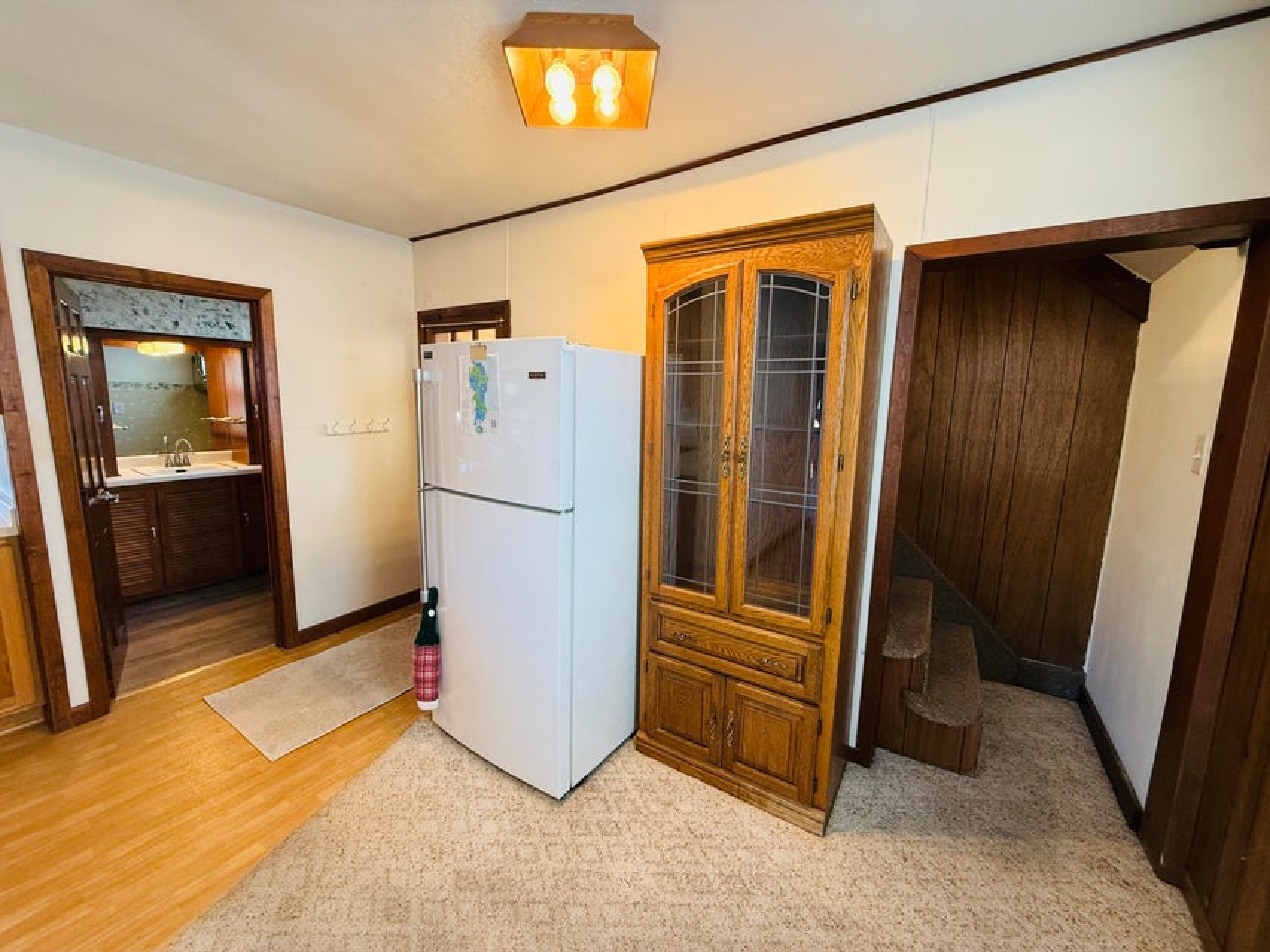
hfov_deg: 102.1
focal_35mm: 14
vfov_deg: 85.7
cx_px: 635
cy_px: 476
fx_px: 514
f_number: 2.2
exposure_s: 1/60
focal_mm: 2.22
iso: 250
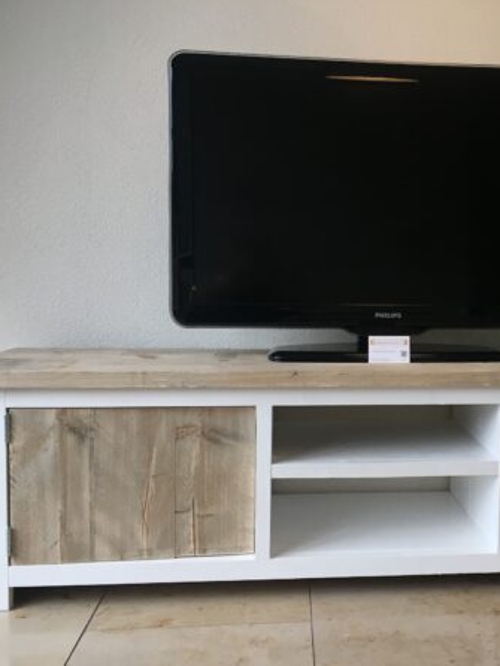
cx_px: 367
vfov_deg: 47.8
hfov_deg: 36.1
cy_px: 333
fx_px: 750
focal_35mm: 39
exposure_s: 1/33
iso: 25
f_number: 2.2
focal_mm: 4.15
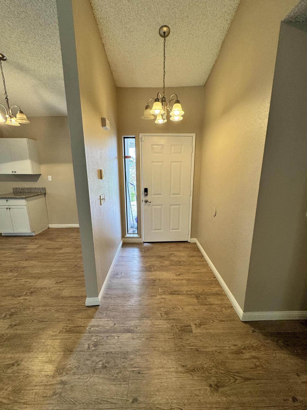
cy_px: 205
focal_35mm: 14
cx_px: 154
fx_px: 166
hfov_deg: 85.7
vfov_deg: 102.1
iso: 125
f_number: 2.2
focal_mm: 2.22
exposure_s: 1/120
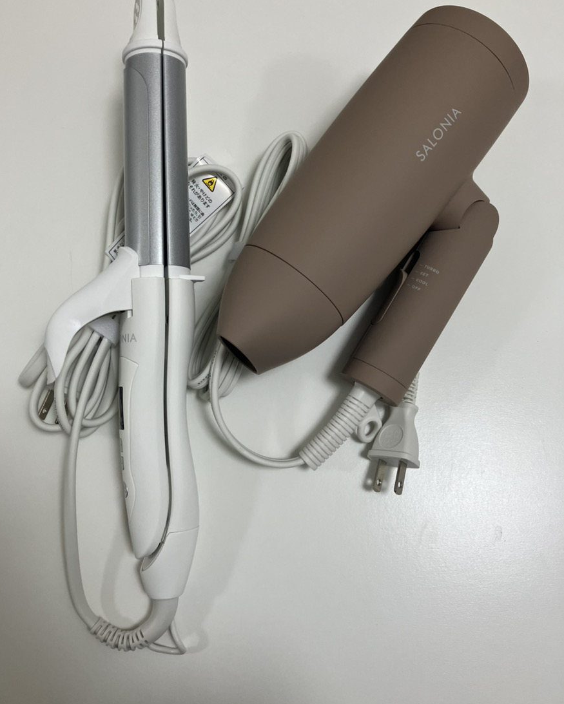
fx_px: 626
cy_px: 352
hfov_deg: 48.5
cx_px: 275
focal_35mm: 30
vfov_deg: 58.8
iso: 80
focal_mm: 3.99
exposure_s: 1/121
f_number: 1.8
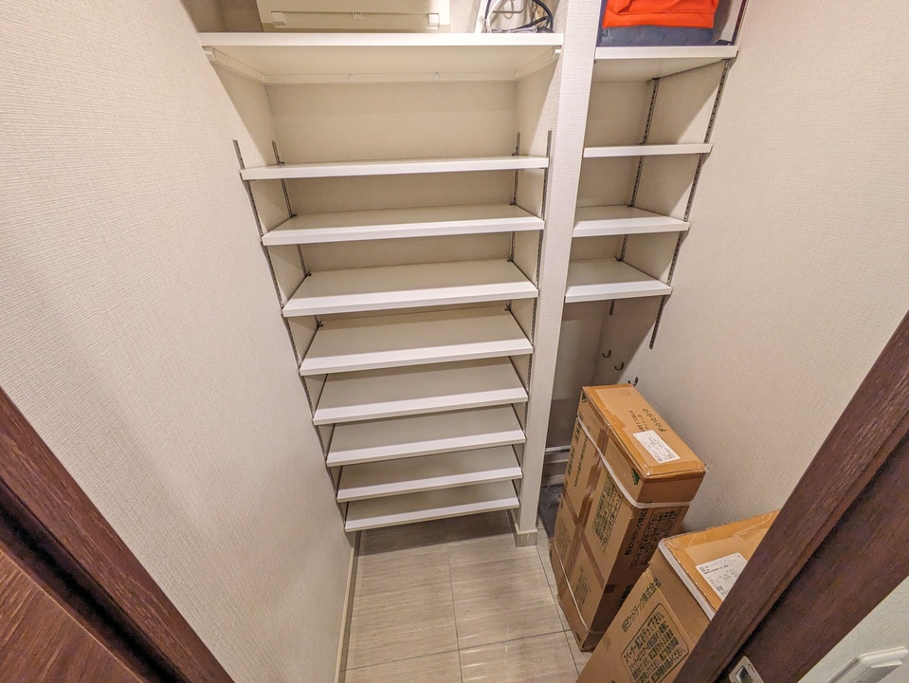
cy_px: 342
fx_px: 368
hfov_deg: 102.0
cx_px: 454
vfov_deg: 85.7
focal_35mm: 14
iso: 319
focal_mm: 1.83
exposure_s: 1/60
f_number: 2.2
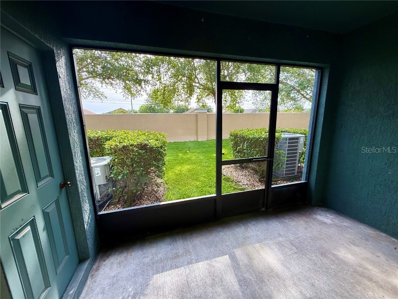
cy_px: 150
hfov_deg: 102.1
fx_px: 161
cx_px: 199
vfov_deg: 85.7
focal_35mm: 14
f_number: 2.2
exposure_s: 1/276
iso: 64
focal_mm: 2.22
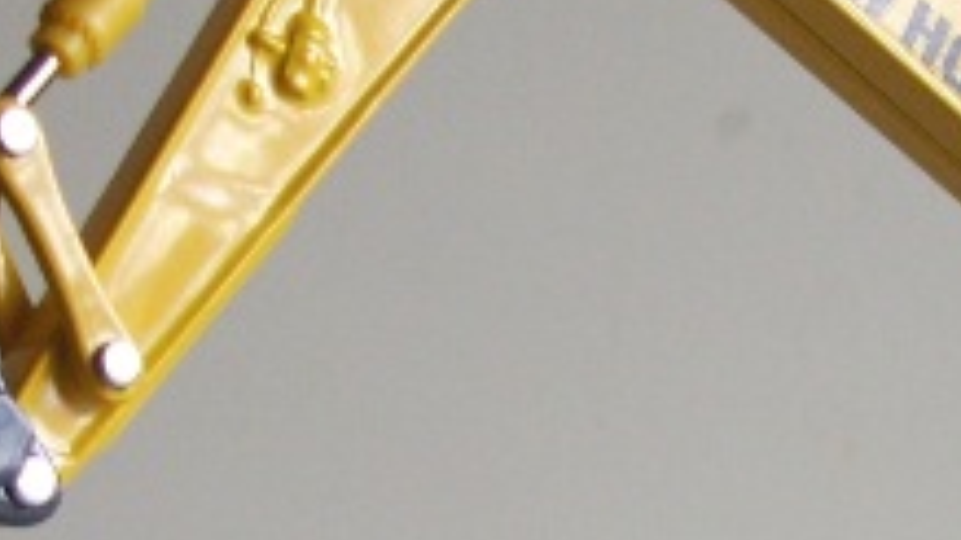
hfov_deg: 15.8
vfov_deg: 8.9
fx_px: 3439
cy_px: 626
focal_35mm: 135
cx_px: 805
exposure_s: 1/40
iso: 80
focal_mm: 5.7
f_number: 2.9
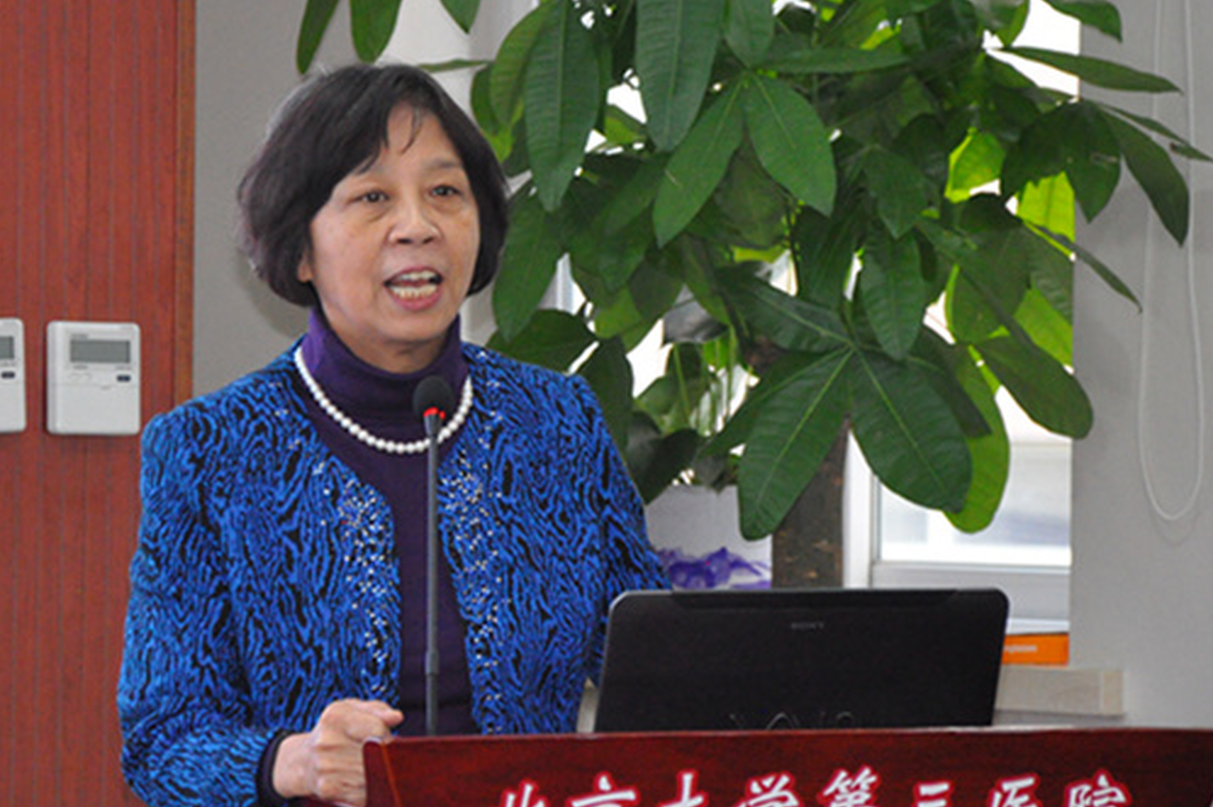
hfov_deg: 11.2
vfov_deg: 7.5
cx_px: 543
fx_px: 6180
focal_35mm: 184
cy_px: 402
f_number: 5.6
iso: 3200
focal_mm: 105
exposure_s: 1/100
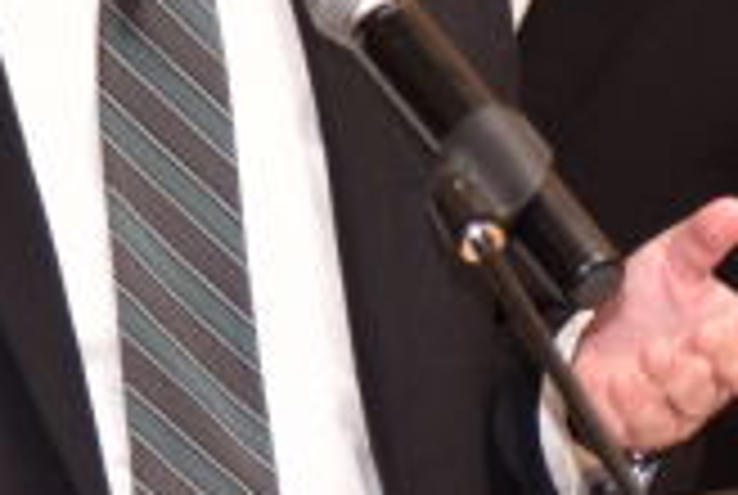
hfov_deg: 3.8
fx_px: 11008
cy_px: 506
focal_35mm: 536
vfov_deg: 2.6
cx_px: 1246
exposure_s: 1/125
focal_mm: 86
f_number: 4
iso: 160
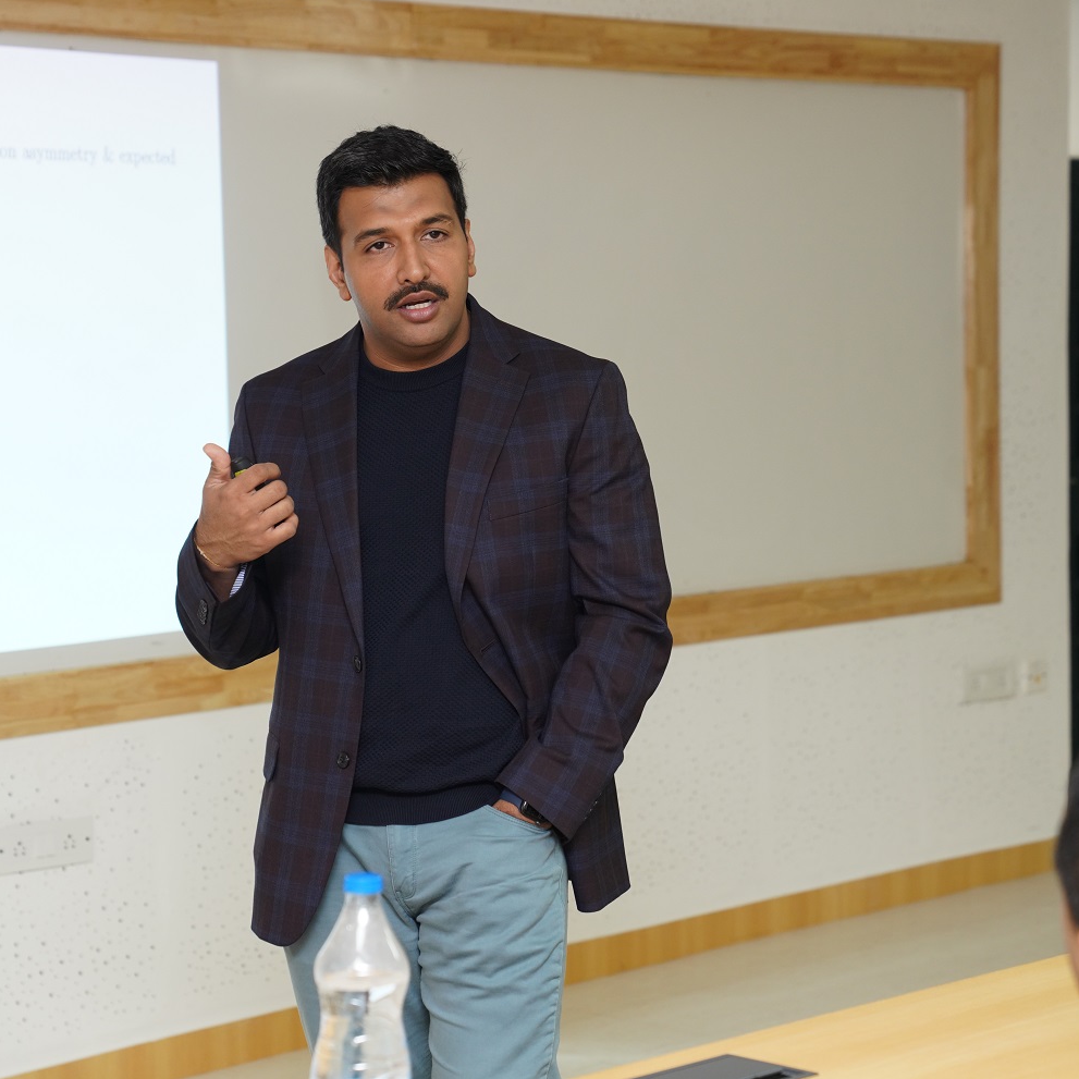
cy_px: 536
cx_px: 551
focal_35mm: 90
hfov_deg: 19.3
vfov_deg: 19.3
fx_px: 3174
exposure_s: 1/200
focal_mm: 70
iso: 1000
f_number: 4
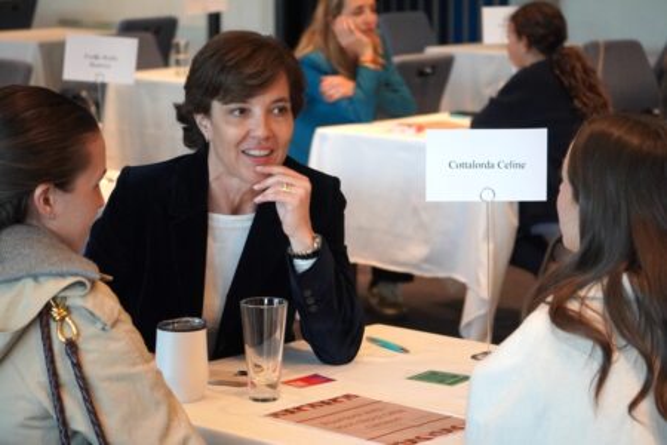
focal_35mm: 105
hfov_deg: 19.5
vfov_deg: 13.0
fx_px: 1945
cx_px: 334
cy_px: 222
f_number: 4.5
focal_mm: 70
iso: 3200
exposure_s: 1/160
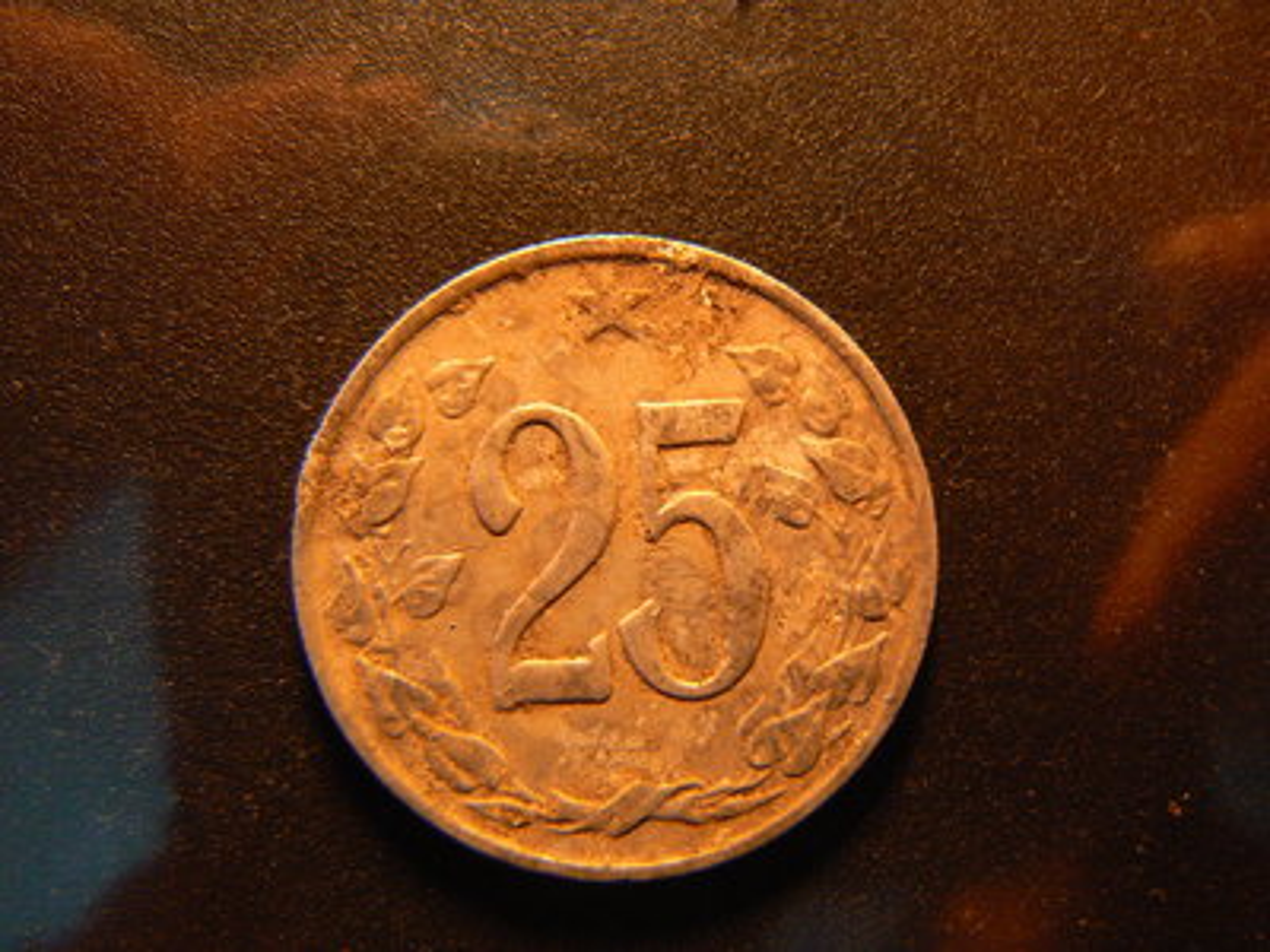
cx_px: 635
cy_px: 476
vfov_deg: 39.7
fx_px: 1321
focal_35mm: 36
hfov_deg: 51.4
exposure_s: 1/30
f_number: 2.8
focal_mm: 6
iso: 160
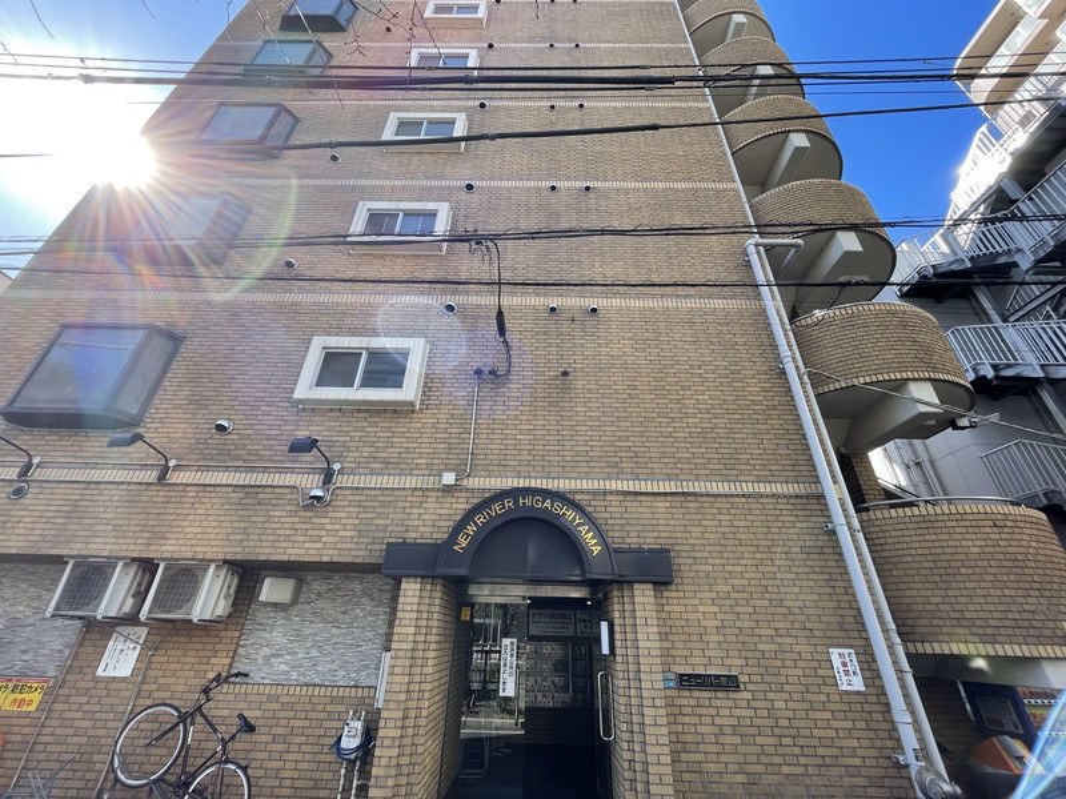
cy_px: 400
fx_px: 431
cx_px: 533
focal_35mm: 14
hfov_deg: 102.1
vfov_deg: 85.7
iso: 25
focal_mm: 1.55
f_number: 2.4
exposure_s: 1/198
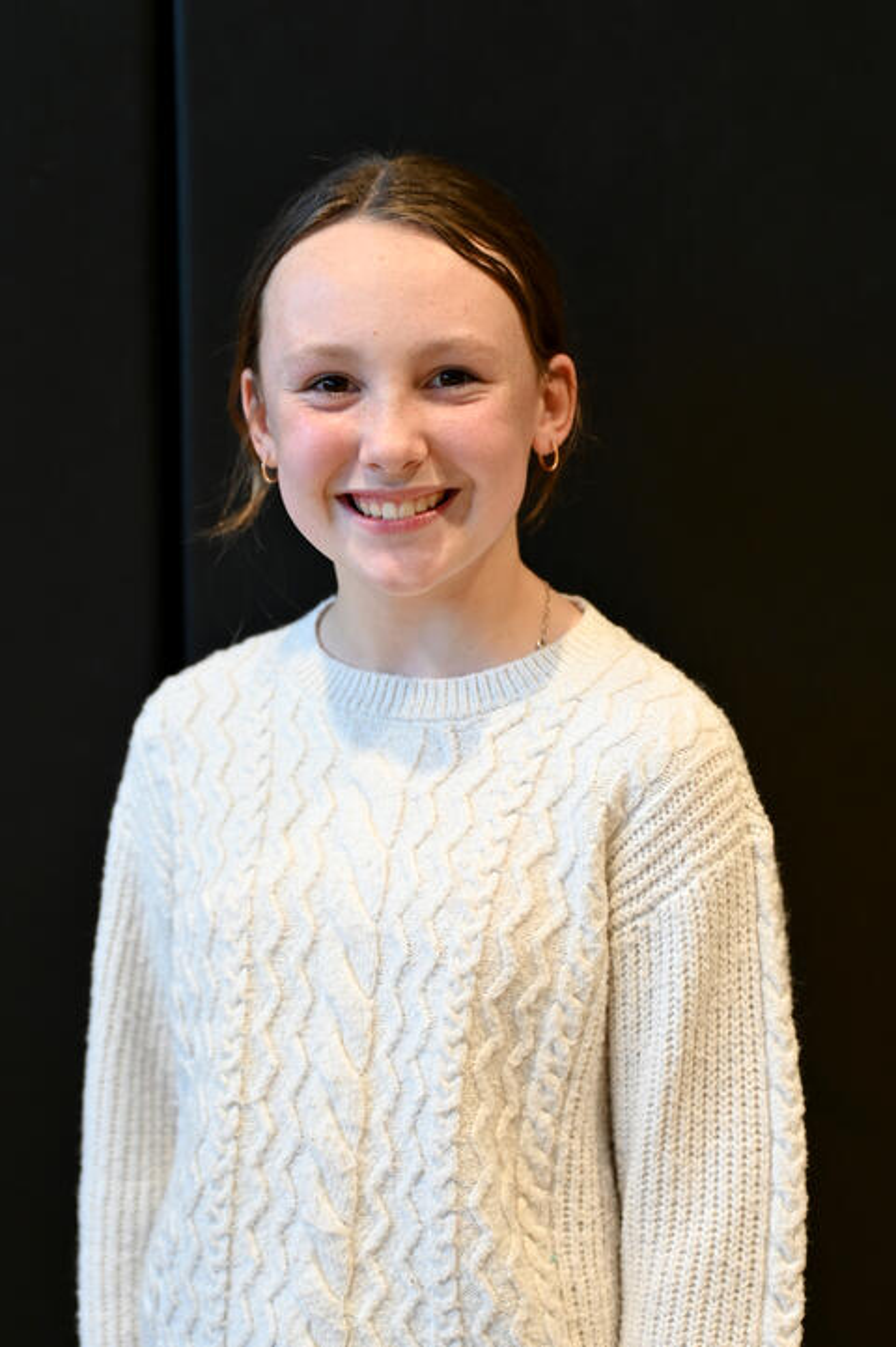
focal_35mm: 115
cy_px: 674
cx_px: 448
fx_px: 4297
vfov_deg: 17.8
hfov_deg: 11.9
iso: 900
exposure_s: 1/125
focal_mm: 115
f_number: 2.8
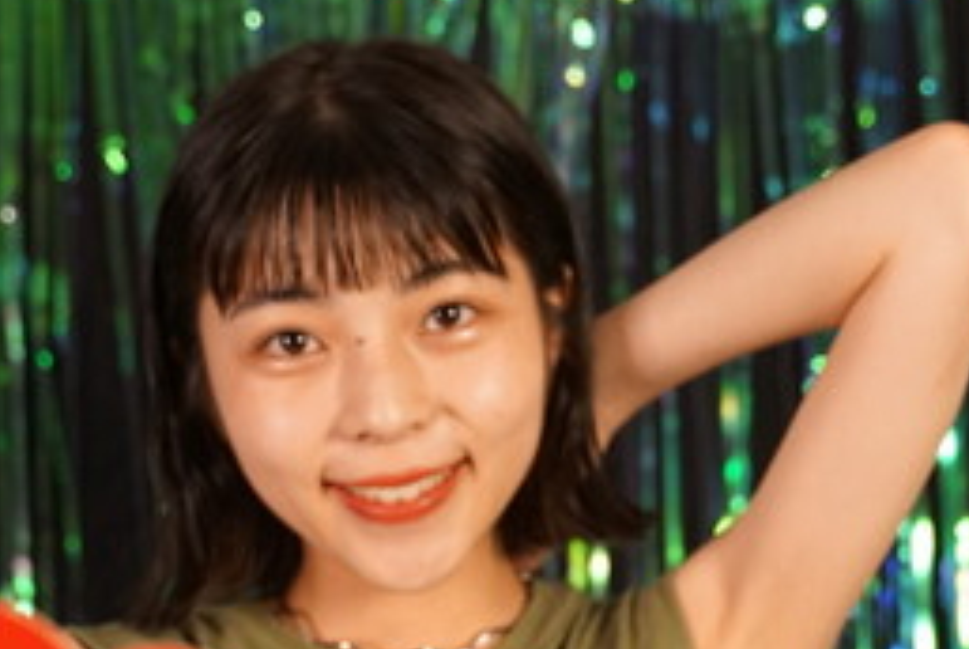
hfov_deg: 19.0
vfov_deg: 12.6
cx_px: 599
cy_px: 689
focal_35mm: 107
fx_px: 2883
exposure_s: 1/250
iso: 1250
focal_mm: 43
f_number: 2.8
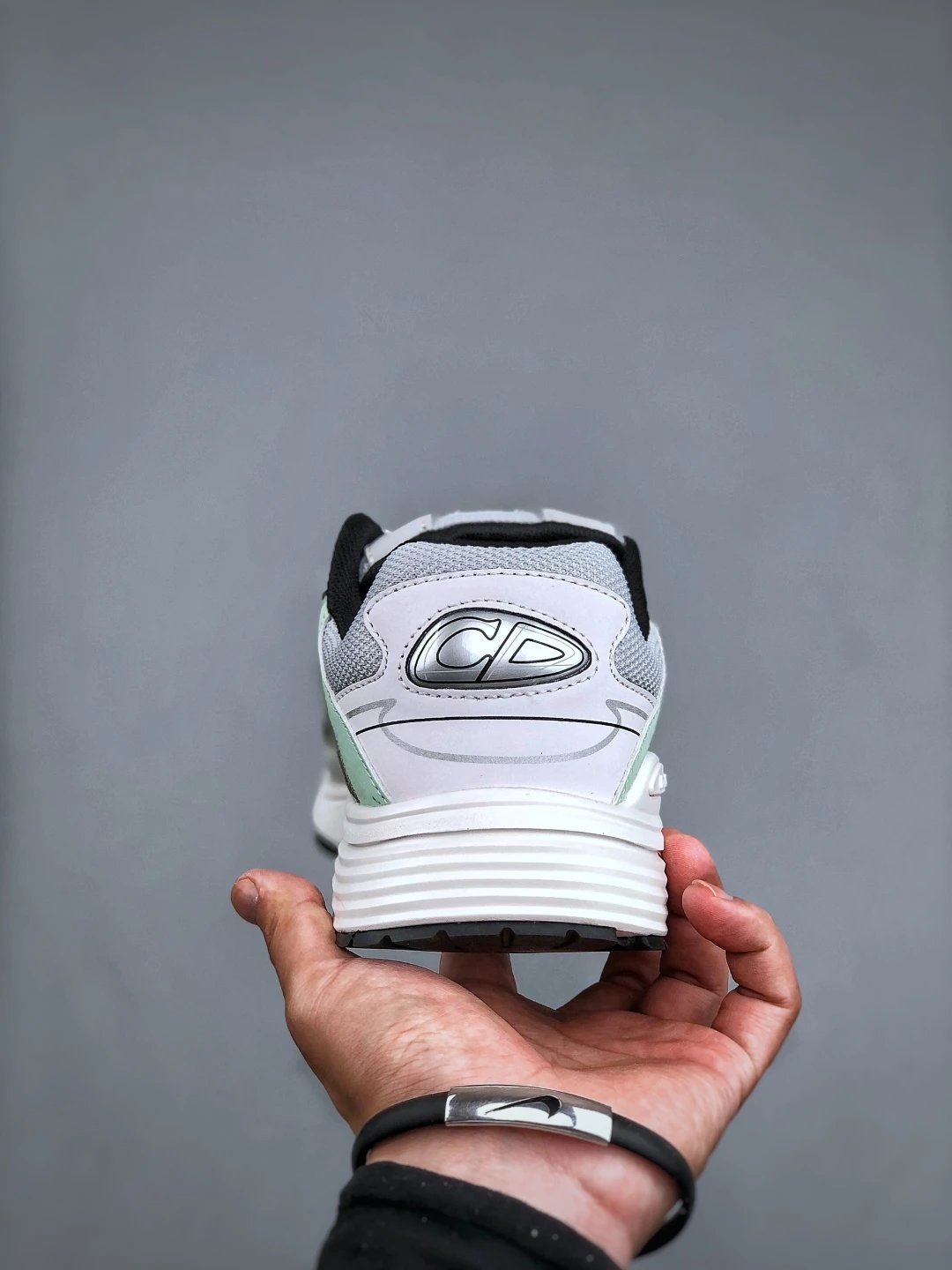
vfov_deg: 33.8
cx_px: 476
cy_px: 635
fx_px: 2090
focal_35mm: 57
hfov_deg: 25.7
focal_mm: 6.6
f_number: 2.8
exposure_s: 1/100
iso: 32
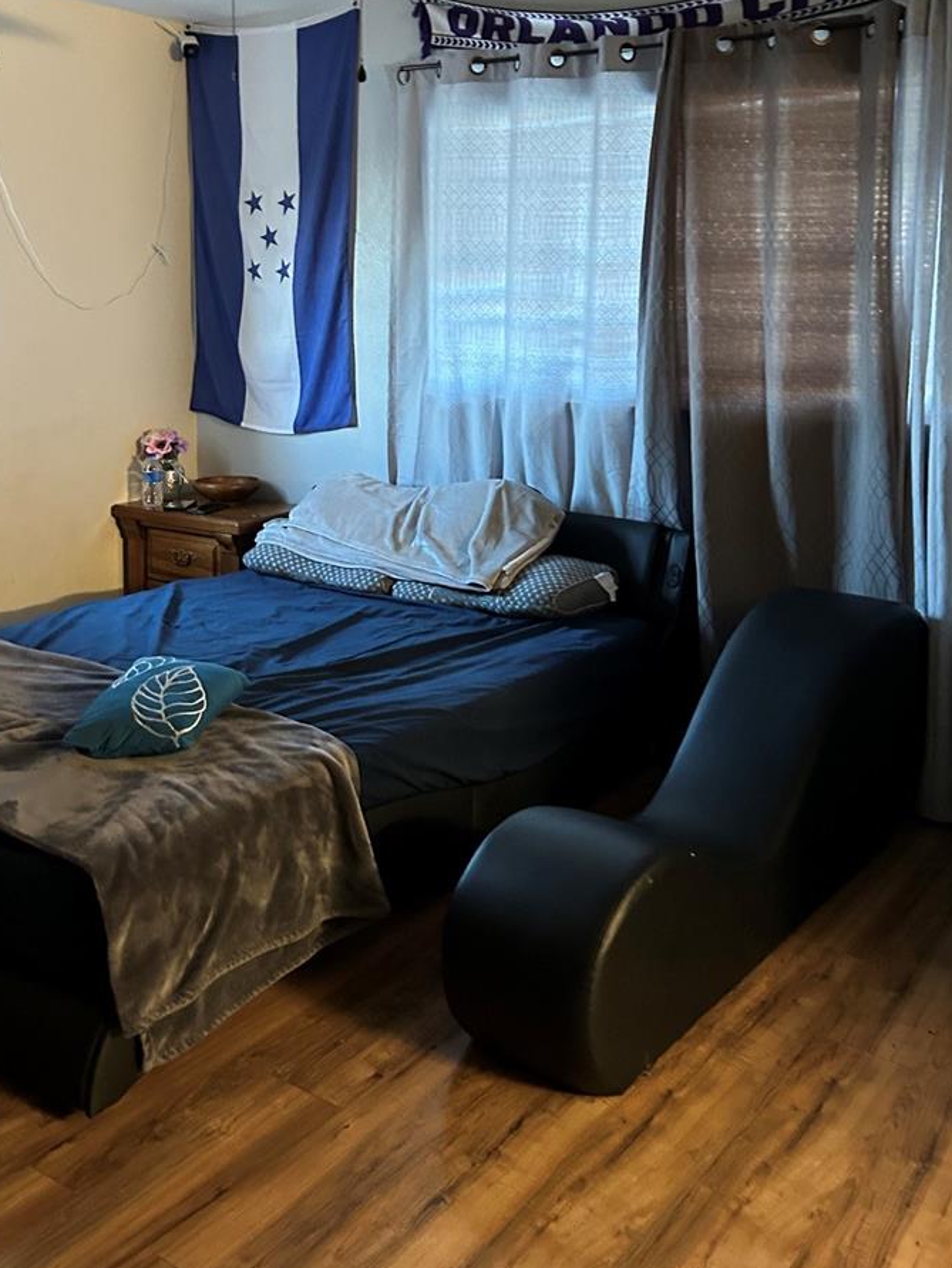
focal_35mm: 35
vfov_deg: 51.9
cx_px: 508
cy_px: 458
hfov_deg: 40.7
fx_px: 1282
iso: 500
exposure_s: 1/40
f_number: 1.5
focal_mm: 5.7
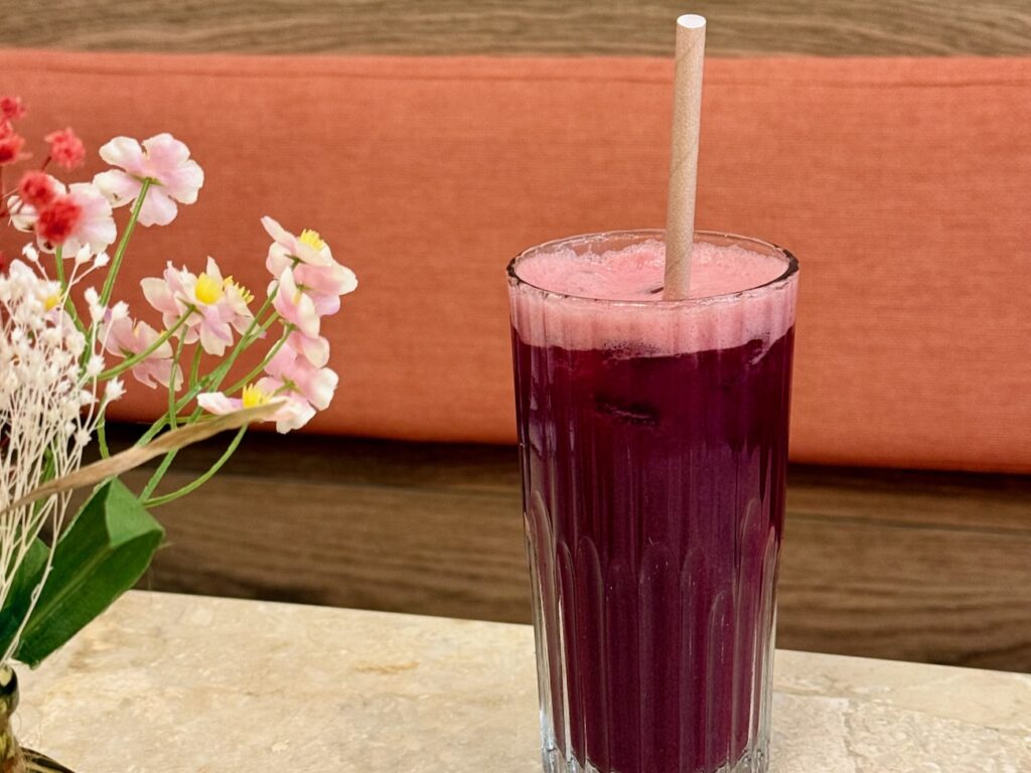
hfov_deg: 39.7
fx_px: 1430
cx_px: 516
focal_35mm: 48
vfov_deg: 30.3
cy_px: 386
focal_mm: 6.76
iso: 250
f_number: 1.78
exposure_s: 1/33
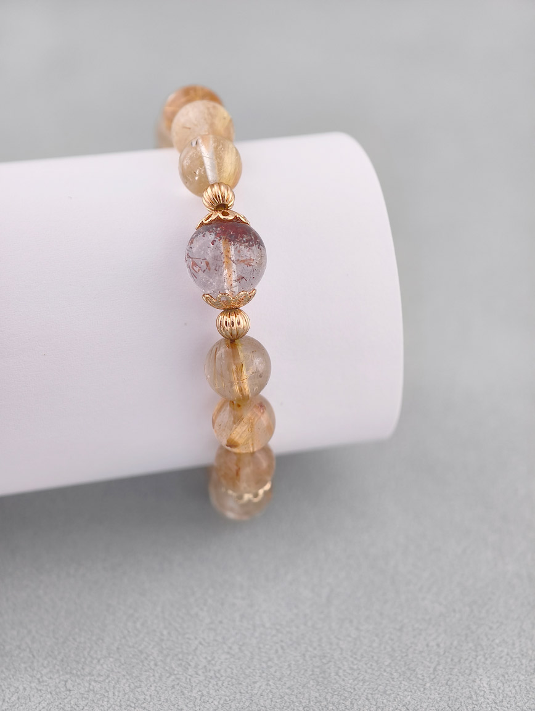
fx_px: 1747
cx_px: 268
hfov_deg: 17.4
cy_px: 356
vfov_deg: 23.0
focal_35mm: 85
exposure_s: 1/160
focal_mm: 22.48
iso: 125
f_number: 2.67
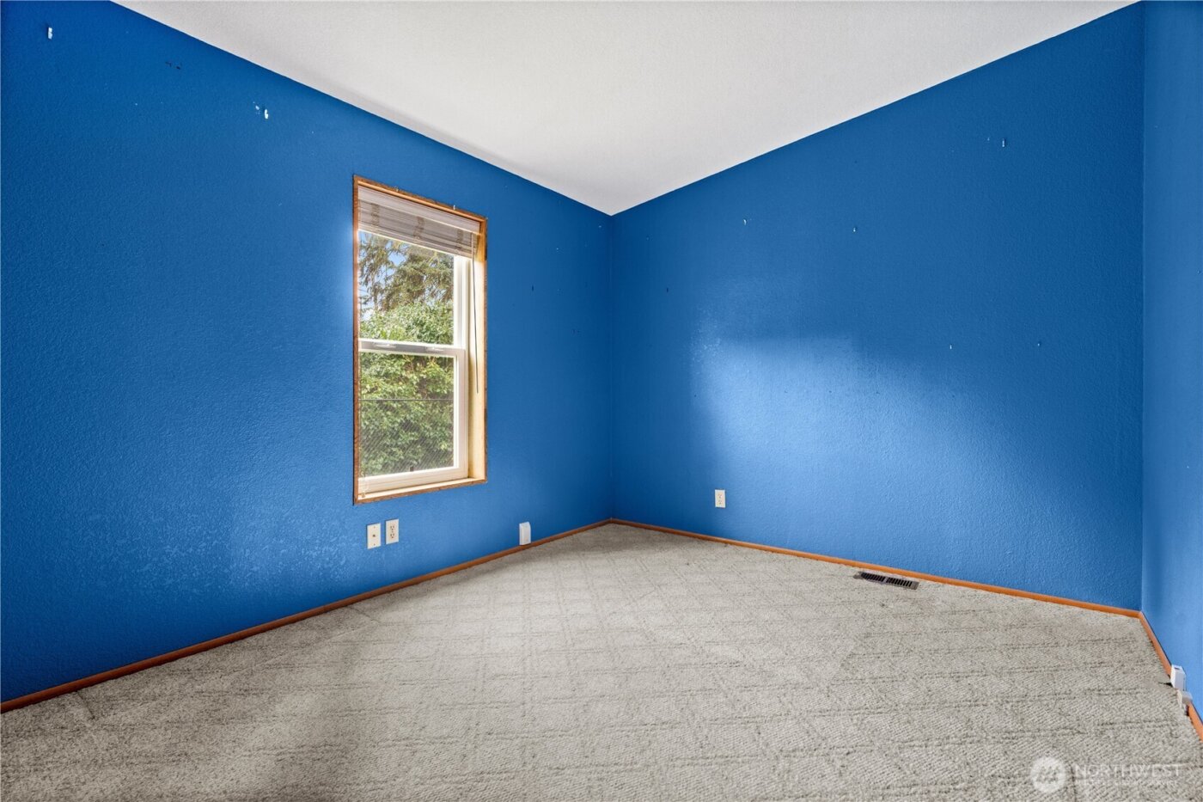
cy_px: 401
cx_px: 602
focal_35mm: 16
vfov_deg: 73.7
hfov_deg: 96.7
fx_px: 535
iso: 640
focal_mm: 16
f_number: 7.1
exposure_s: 2.5
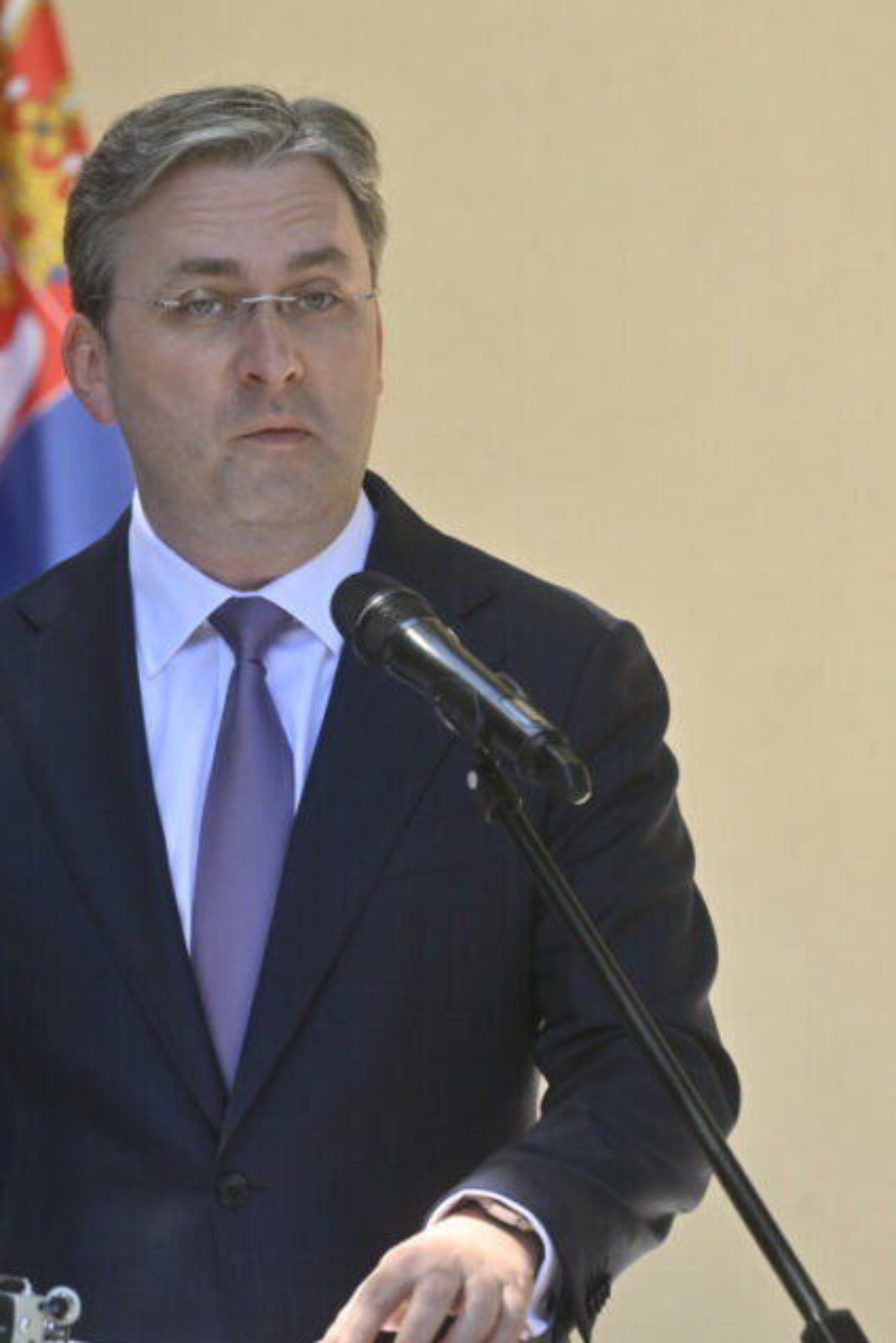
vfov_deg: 6.4
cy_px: 437
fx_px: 12020
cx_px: 257
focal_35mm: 322
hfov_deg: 4.3
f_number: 6.3
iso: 250
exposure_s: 1/200
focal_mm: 200
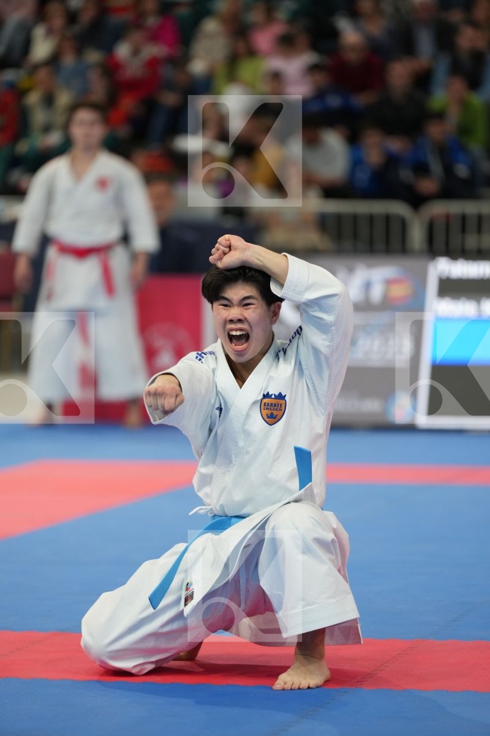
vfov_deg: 10.3
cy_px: 368
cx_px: 245
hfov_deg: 6.9
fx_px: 4083
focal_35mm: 200
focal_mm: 200
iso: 1000
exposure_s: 1/500
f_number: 2.8
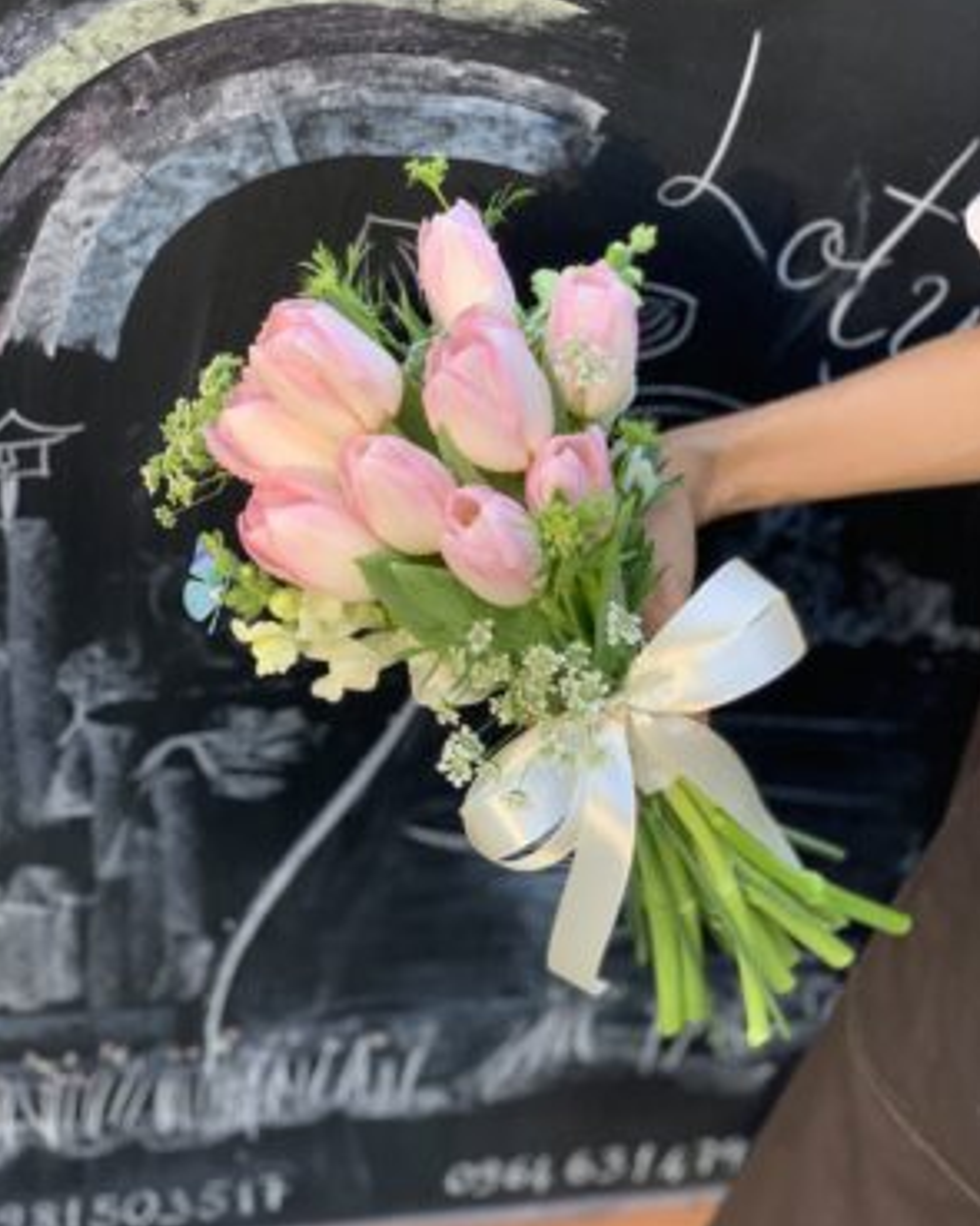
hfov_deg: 27.6
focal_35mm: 55
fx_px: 1995
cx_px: 492
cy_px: 621
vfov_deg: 34.2
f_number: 2.4
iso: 80
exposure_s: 1/122
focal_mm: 6
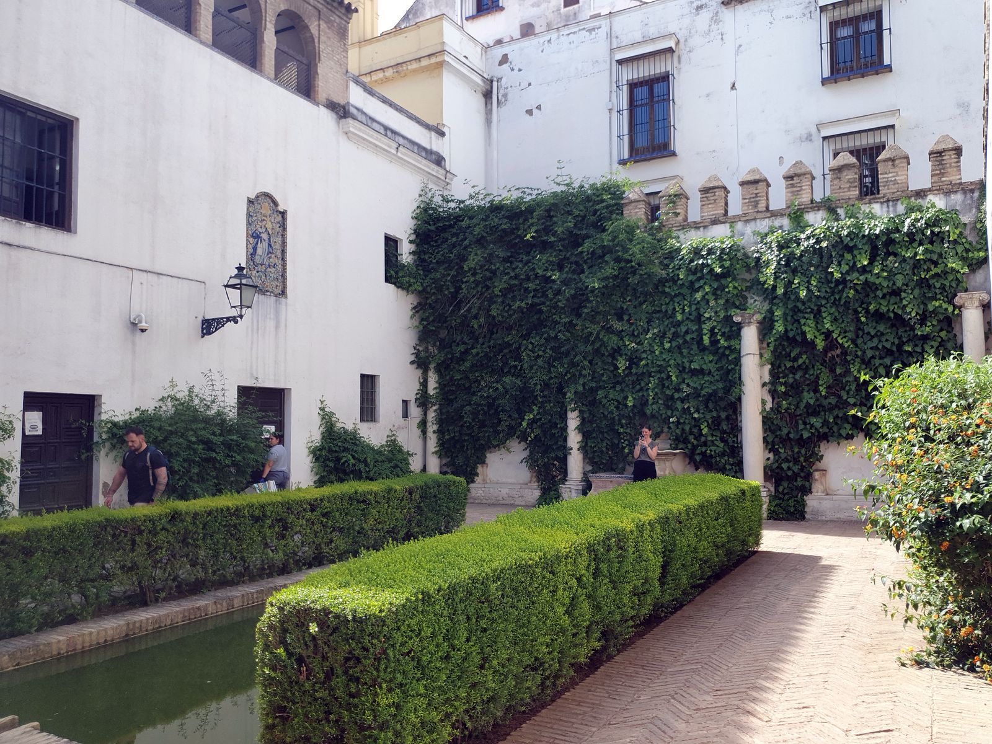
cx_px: 496
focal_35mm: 26
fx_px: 745
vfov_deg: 53.1
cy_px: 372
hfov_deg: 67.3
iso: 50
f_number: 1.5
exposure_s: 1/805
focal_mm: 4.32
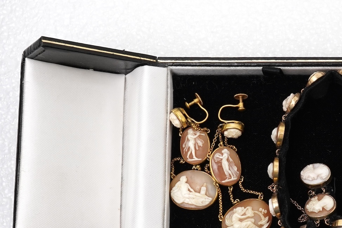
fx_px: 865
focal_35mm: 91
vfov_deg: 15.0
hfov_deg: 22.0
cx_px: 290
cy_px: 168
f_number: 22
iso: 500
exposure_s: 1/100
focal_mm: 30
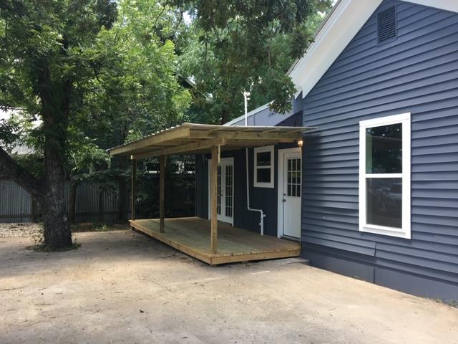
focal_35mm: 29
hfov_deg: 61.7
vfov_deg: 48.2
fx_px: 384
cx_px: 229
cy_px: 172
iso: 25
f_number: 2.2
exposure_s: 1/120
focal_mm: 4.15
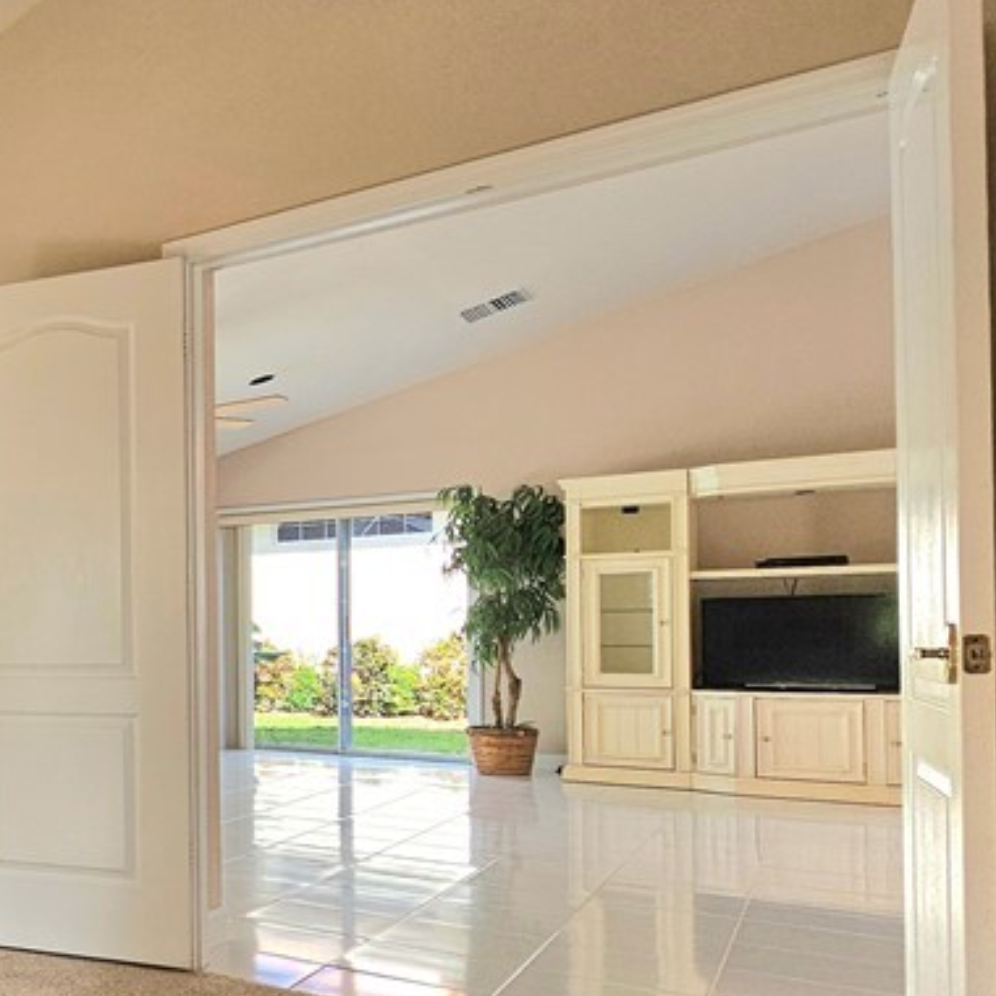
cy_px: 616
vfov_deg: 52.0
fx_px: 1009
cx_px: -320
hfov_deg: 34.9
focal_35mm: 31
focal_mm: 2.2
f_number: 2.2
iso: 50
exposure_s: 1/154
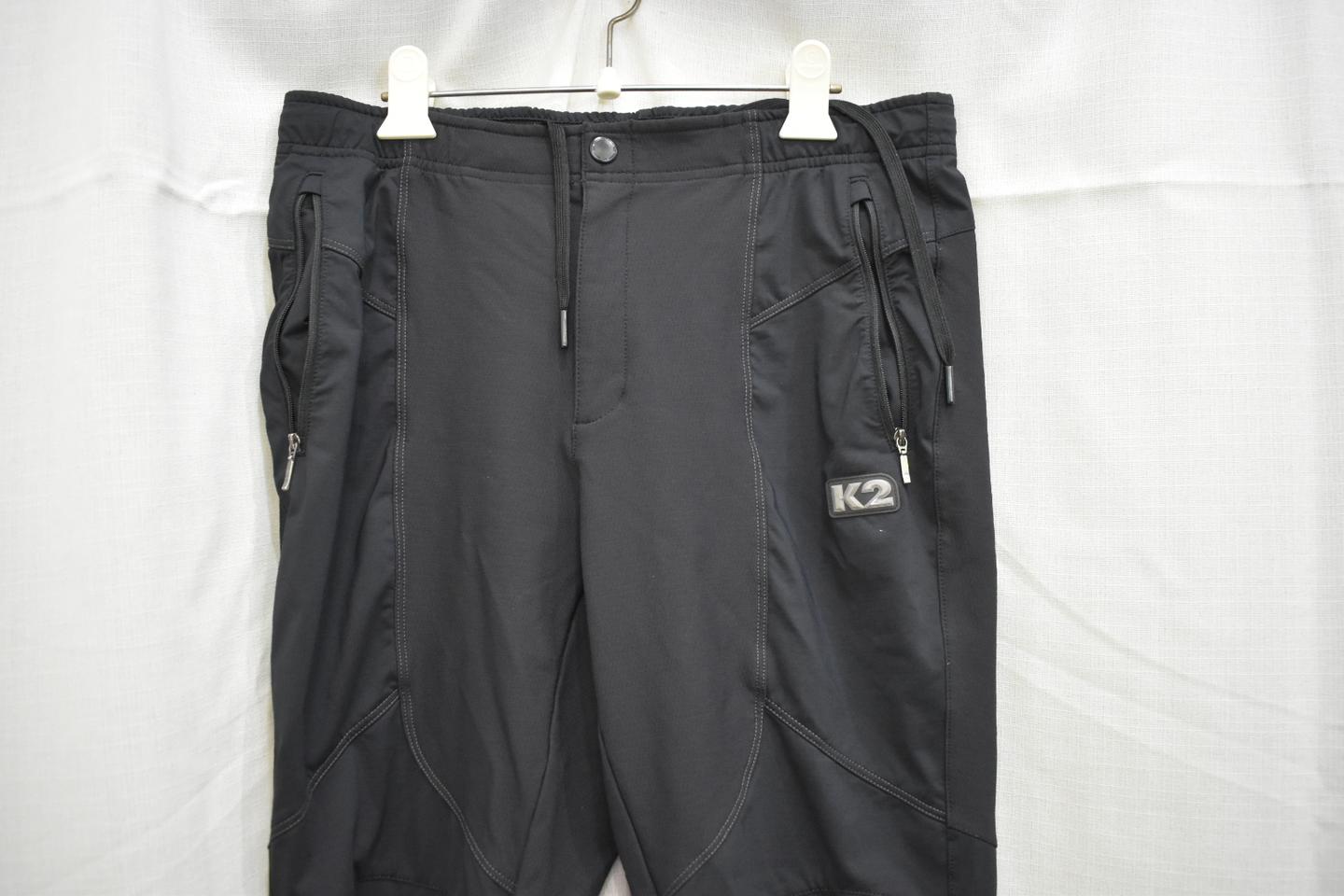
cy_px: 448
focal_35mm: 27
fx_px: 1008
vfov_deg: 47.9
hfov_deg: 67.4
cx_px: 672
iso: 2500
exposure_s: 1/60
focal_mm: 18
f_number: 3.5
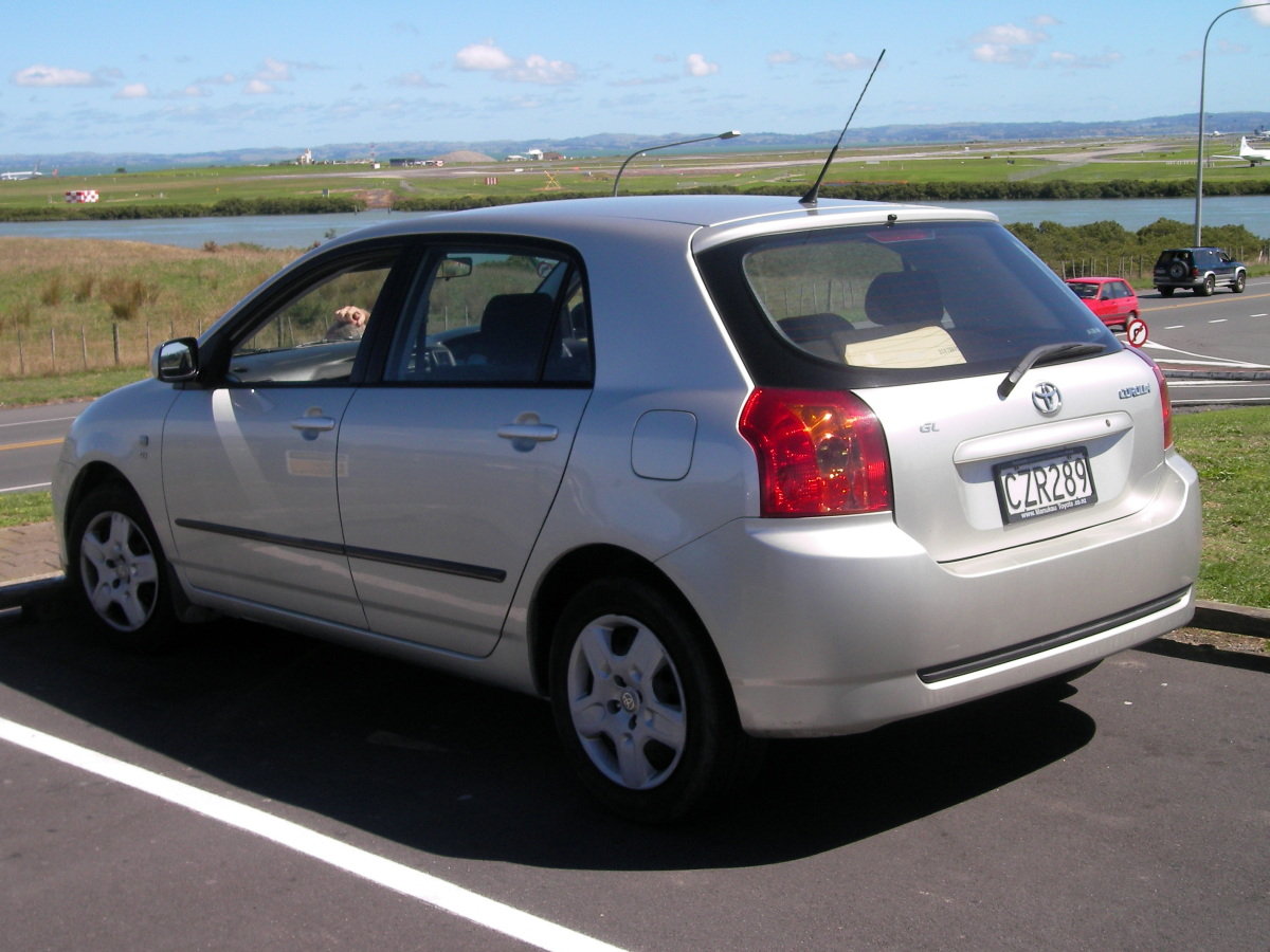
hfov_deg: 38.9
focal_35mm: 49
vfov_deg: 29.7
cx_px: 635
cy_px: 476
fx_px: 1798
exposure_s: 1/240
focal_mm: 8.1
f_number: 7
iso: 50
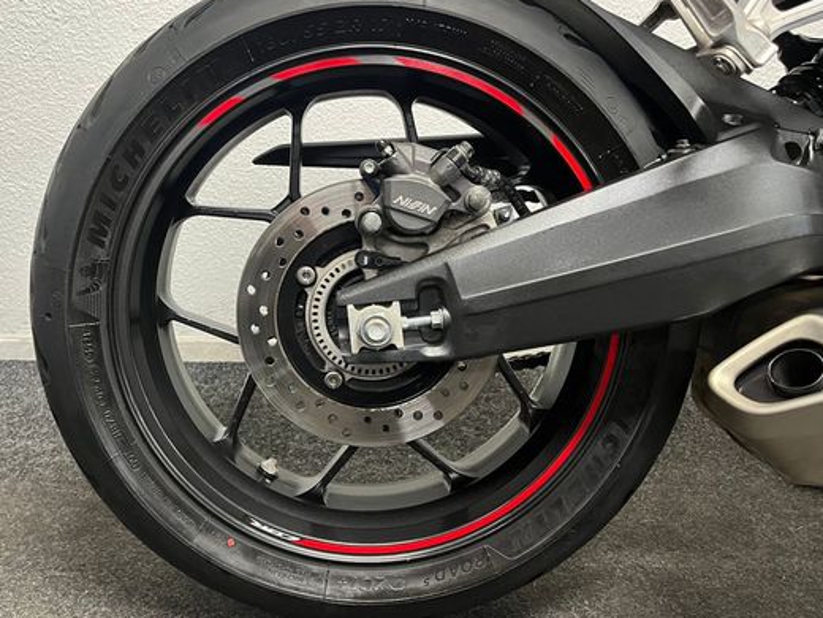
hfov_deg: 56.6
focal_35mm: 32
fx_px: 761
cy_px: 293
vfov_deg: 44.1
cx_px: 355
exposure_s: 1/50
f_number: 1.6
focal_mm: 5.1
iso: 320
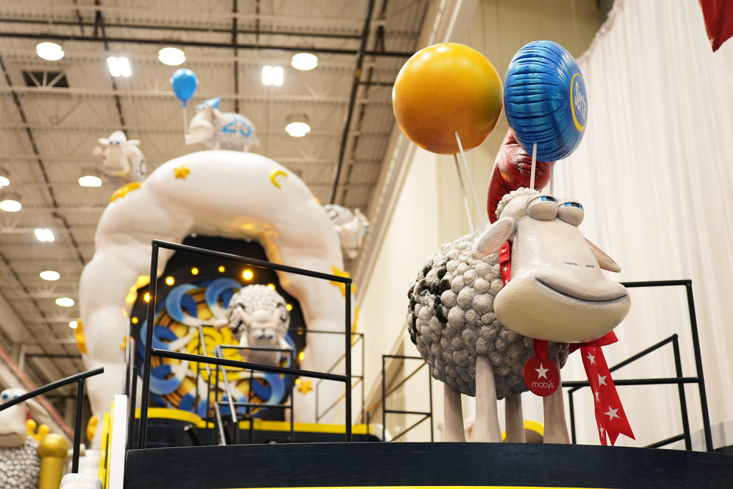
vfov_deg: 27.5
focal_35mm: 49
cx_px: 366
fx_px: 998
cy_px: 244
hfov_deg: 40.3
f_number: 2.8
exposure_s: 1/250
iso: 800
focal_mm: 49
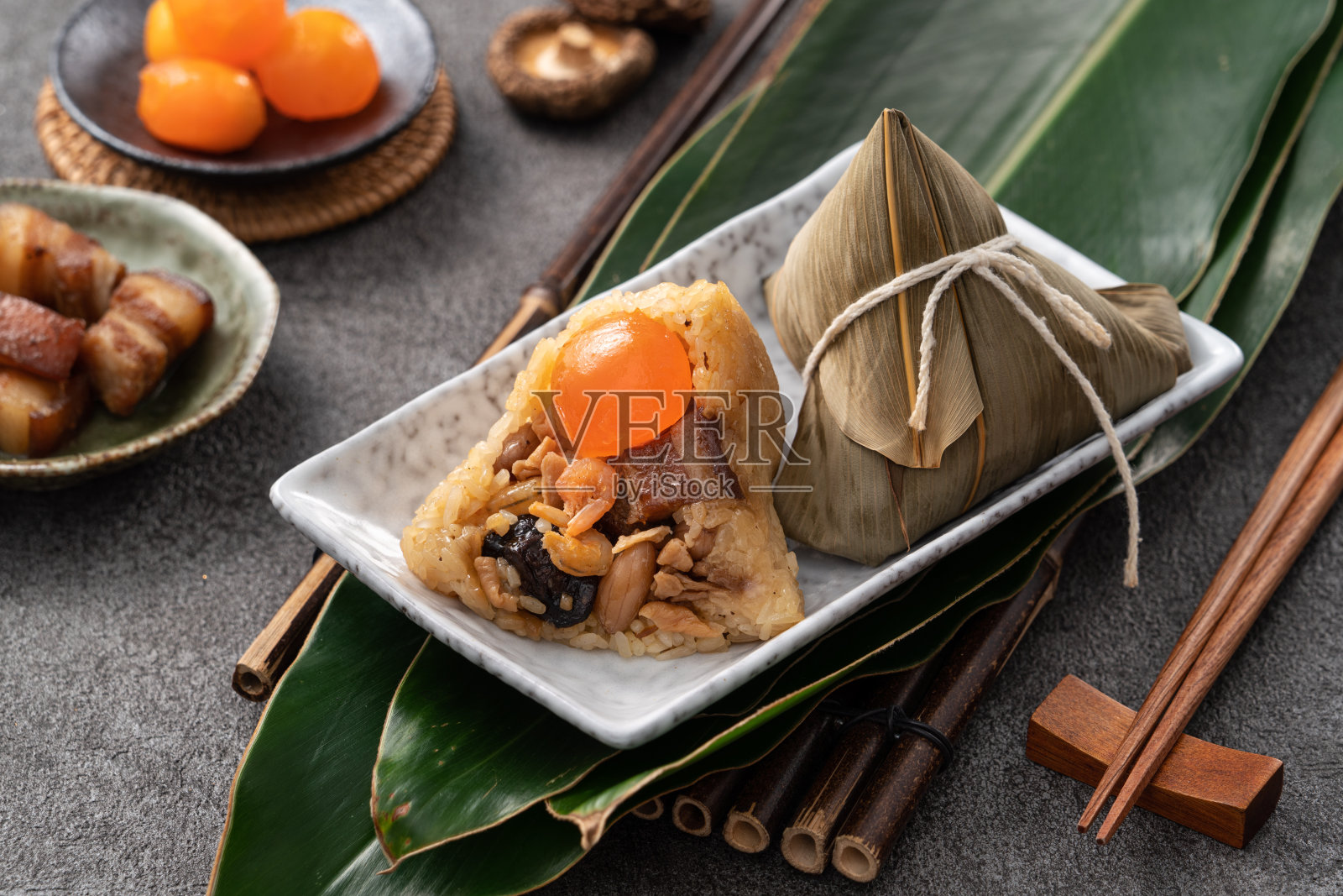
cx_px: 672
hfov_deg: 15.3
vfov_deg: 10.2
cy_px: 448
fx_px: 4999
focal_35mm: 134
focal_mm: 134
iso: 100
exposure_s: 1/125
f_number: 9
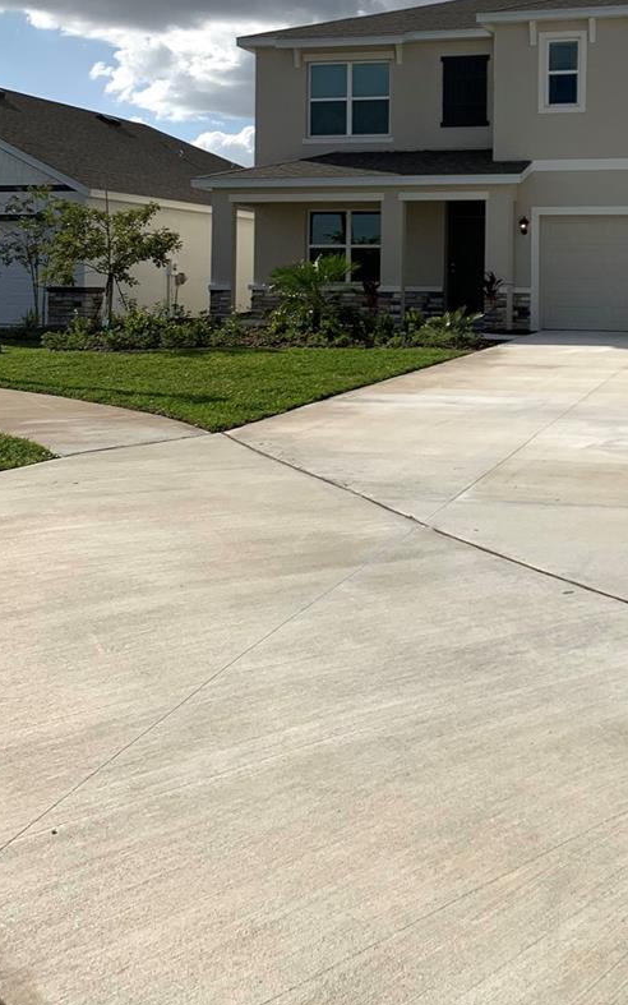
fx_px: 1150
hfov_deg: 30.0
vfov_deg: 45.7
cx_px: 479
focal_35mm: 42
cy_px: 266
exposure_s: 1/6061
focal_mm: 4.25
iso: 25
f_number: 1.8
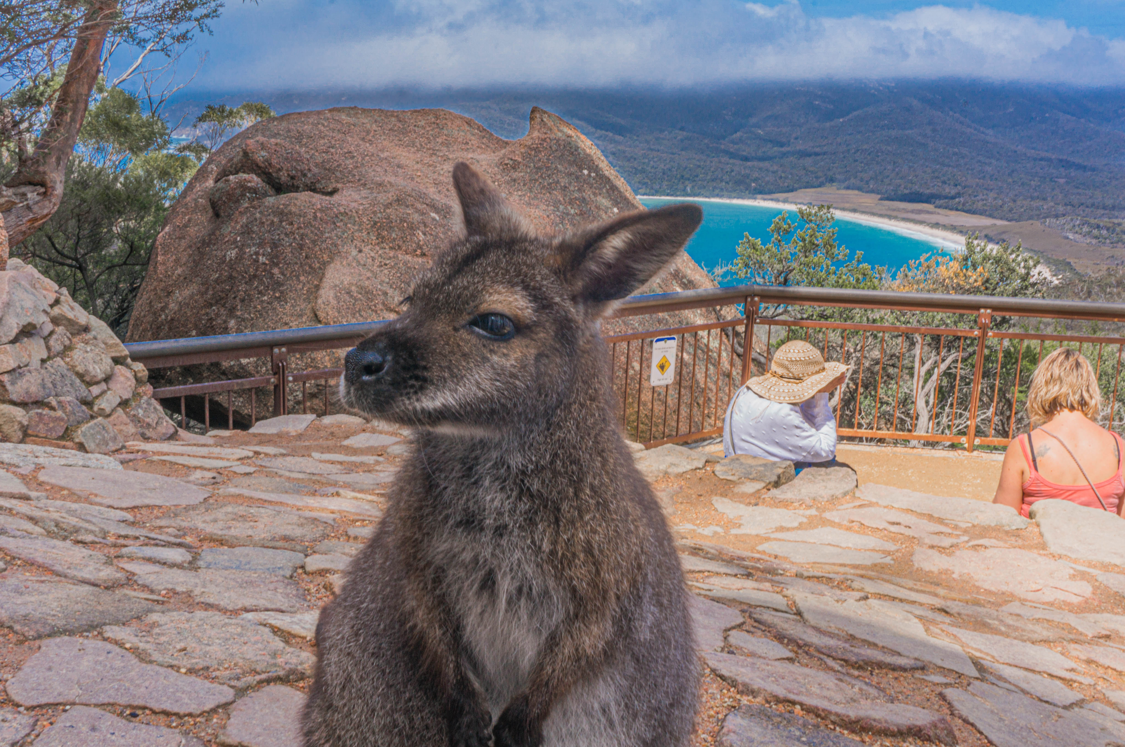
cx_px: 562
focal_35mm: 38
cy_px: 374
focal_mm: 25
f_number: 25
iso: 100
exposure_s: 1/13
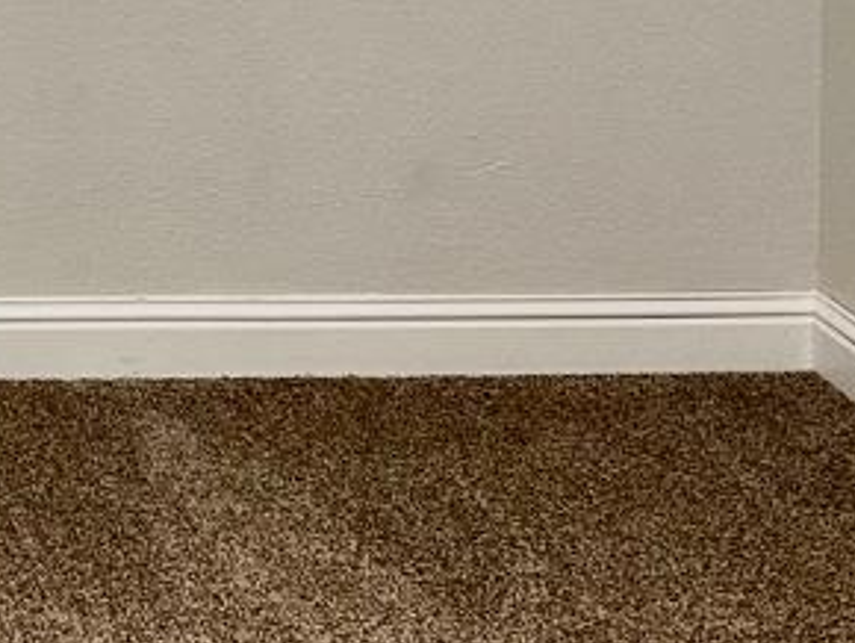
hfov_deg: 14.9
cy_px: -400
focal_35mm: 124
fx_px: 3065
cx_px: -377
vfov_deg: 11.4
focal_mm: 6.86
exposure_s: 1/60
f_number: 1.78
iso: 320
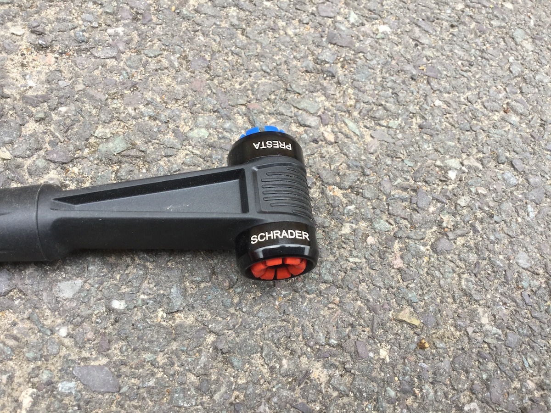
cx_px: 276
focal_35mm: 31
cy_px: 206
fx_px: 493
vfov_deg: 45.4
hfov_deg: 58.4
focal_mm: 3.3
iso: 32
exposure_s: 1/50
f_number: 2.4
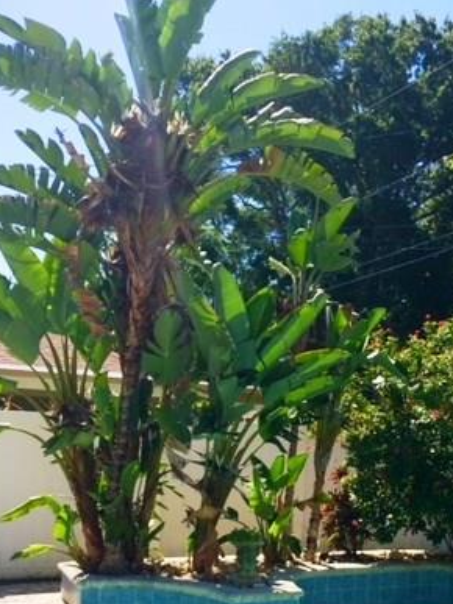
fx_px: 838
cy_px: 471
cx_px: 364
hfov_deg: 29.5
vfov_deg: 38.4
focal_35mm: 48
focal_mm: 4.15
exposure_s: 1/1786
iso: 32
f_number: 2.2
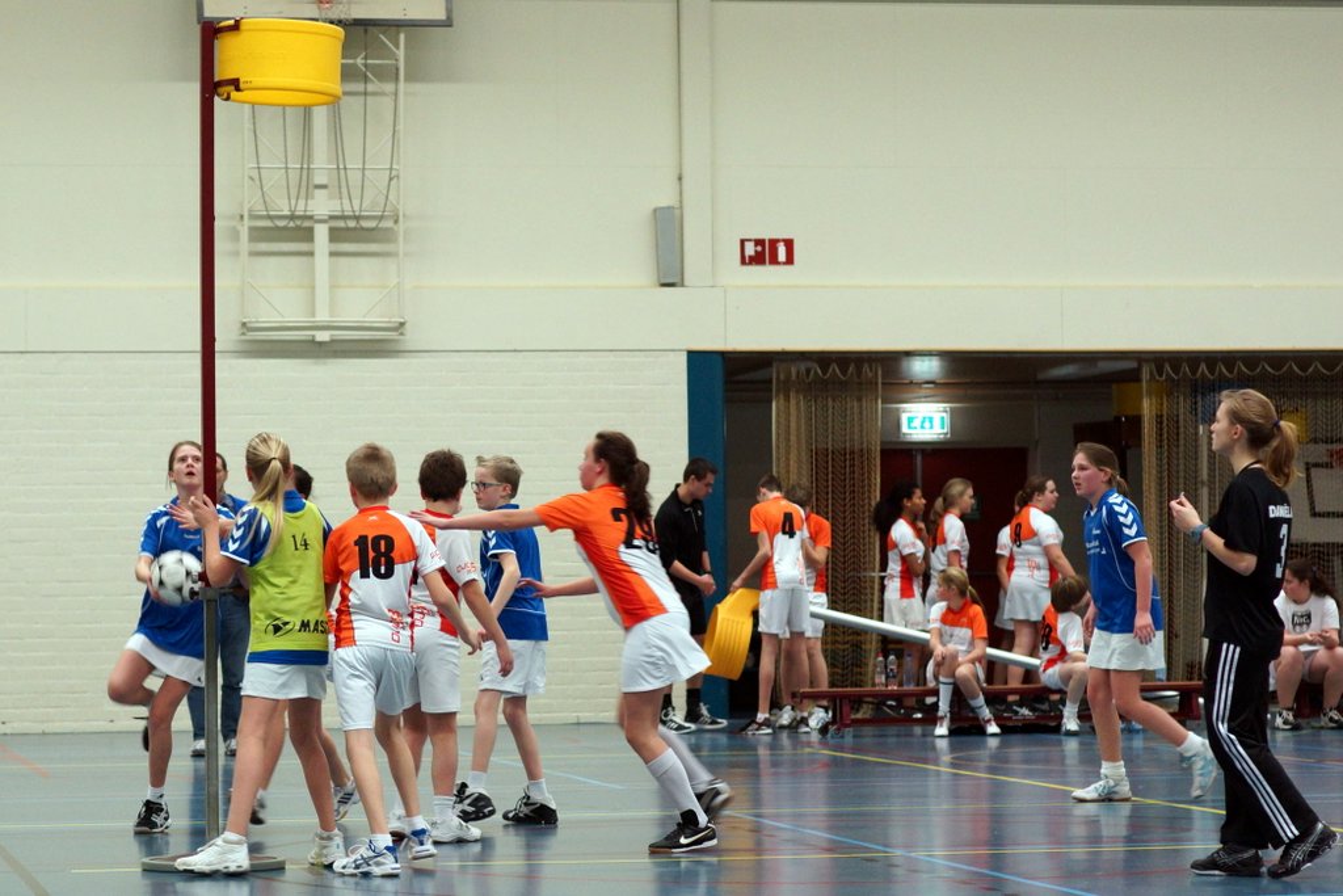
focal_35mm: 75
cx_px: 672
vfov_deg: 18.2
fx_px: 2798
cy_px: 448
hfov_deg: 27.0
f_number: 2.8
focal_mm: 50
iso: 800
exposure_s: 1/160
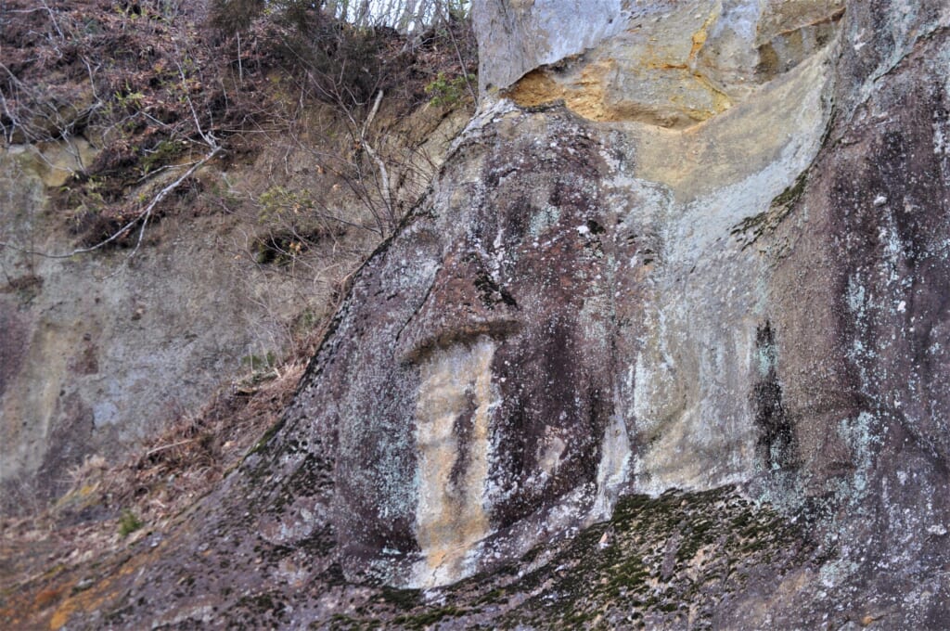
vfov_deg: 10.7
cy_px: 316
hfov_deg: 16.1
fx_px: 3360
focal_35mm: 128
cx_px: 475
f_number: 7.1
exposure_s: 1/30
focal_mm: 85
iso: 720
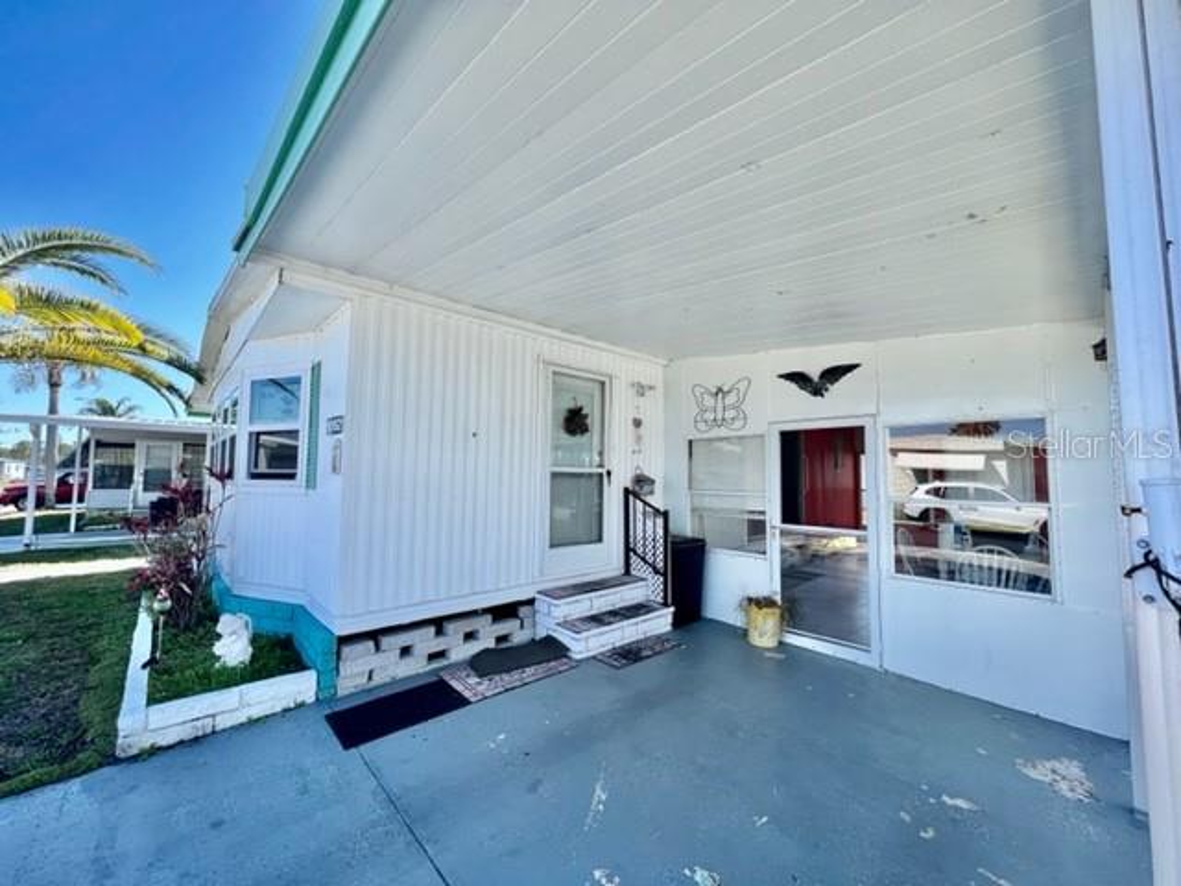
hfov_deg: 106.2
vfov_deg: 89.9
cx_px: 590
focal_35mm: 13
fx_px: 444
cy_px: 443
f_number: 1.8
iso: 32
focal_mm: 1.57
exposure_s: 1/492
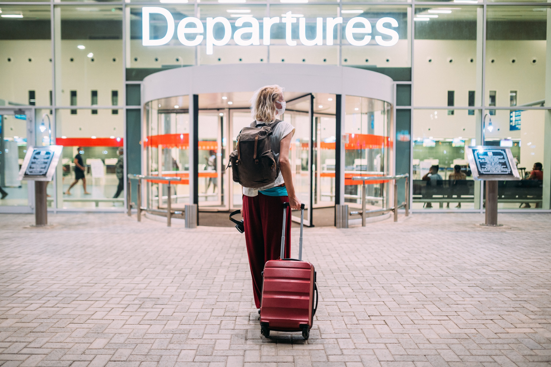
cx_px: 276
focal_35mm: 35
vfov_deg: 37.8
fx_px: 535
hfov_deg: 54.5
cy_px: 184
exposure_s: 1/125
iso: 640
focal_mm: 35
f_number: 1.6
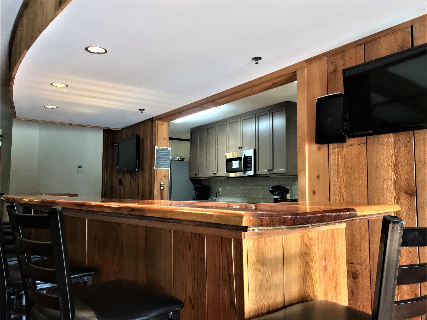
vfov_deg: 49.7
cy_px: 160
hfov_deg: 63.5
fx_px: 345
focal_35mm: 28
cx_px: 214
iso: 100
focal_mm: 3.99
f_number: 1.8
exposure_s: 1/30
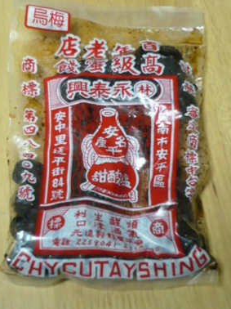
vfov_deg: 27.0
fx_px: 641
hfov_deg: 20.4
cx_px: 112
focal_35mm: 72
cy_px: 157
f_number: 3.5
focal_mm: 7.4
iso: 200
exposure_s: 1/13
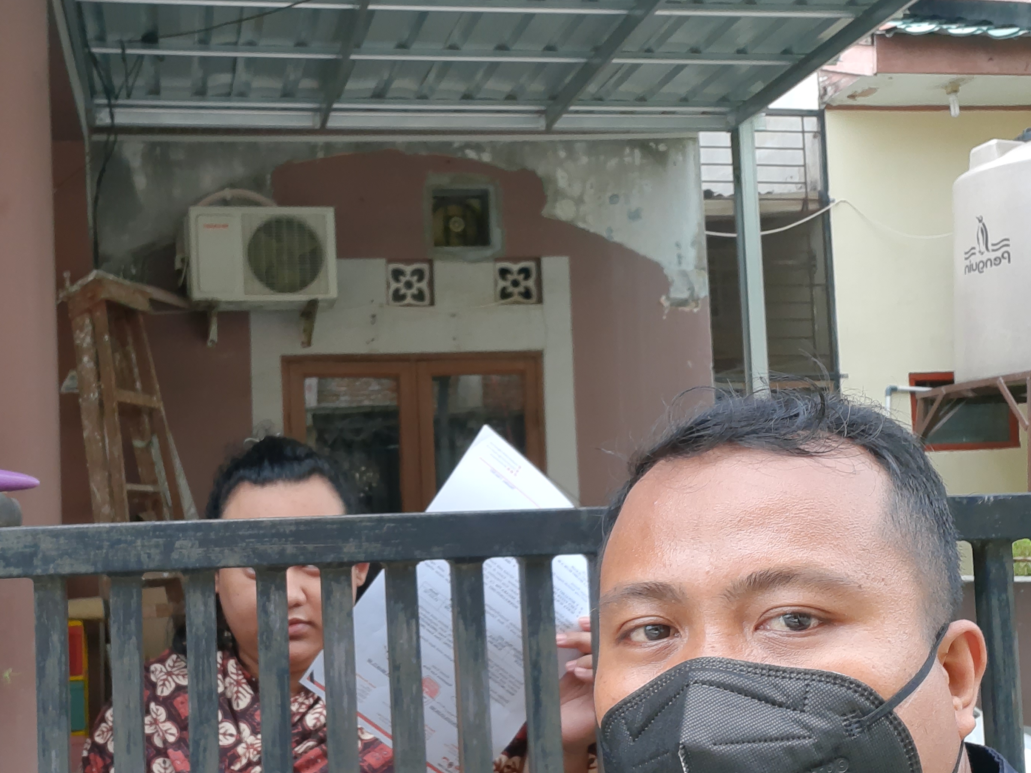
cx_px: 339
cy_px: 494
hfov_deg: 51.6
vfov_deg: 40.4
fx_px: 1043
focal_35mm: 35
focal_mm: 3.4
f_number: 2
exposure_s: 1/100
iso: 64
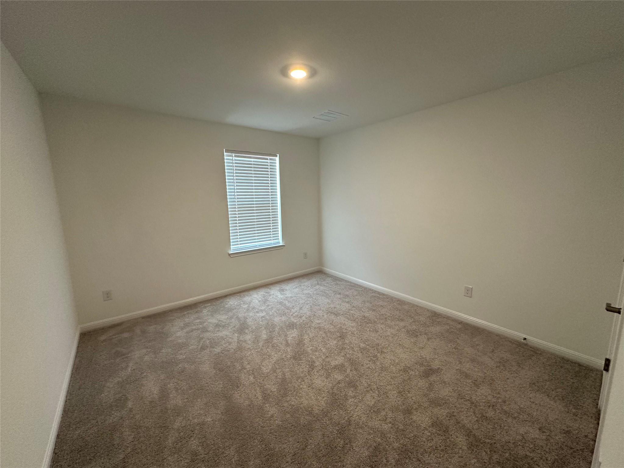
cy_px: 234
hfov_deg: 102.1
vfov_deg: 85.7
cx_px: 312
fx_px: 252
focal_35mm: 14
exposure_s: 1/120
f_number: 2.2
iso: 250
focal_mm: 2.22
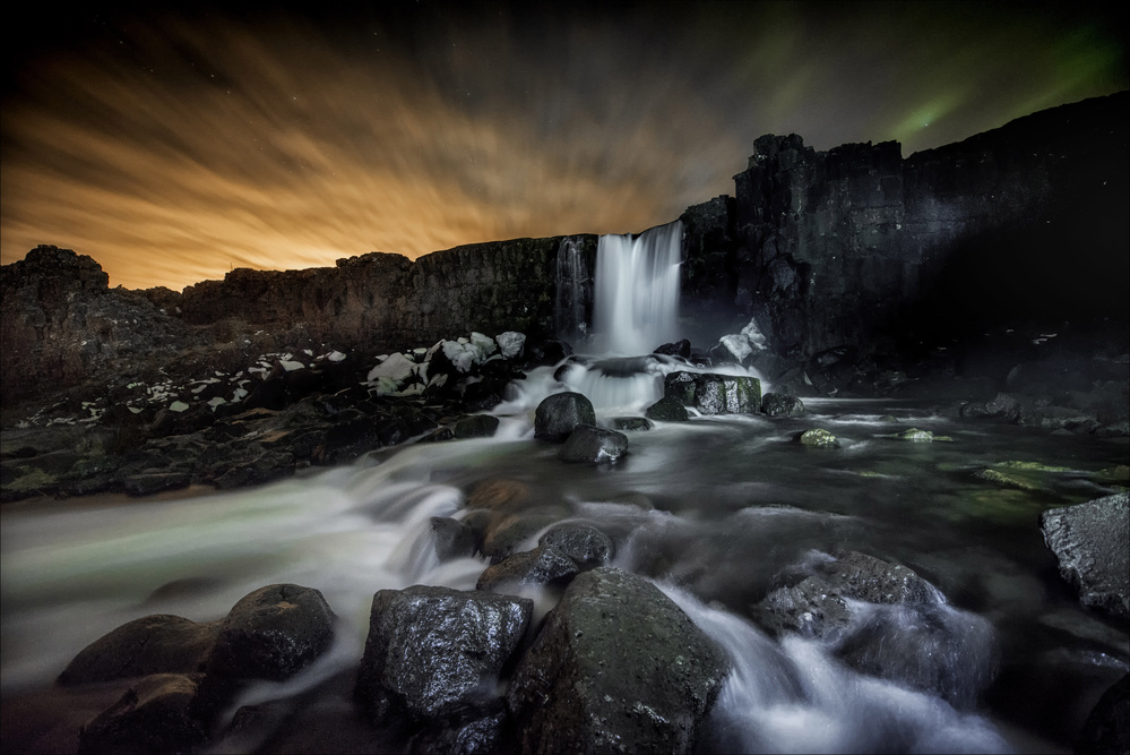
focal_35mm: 14
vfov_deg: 81.3
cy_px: 378
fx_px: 440
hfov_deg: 104.2
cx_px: 565
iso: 4000
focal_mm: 14
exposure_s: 30
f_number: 2.8
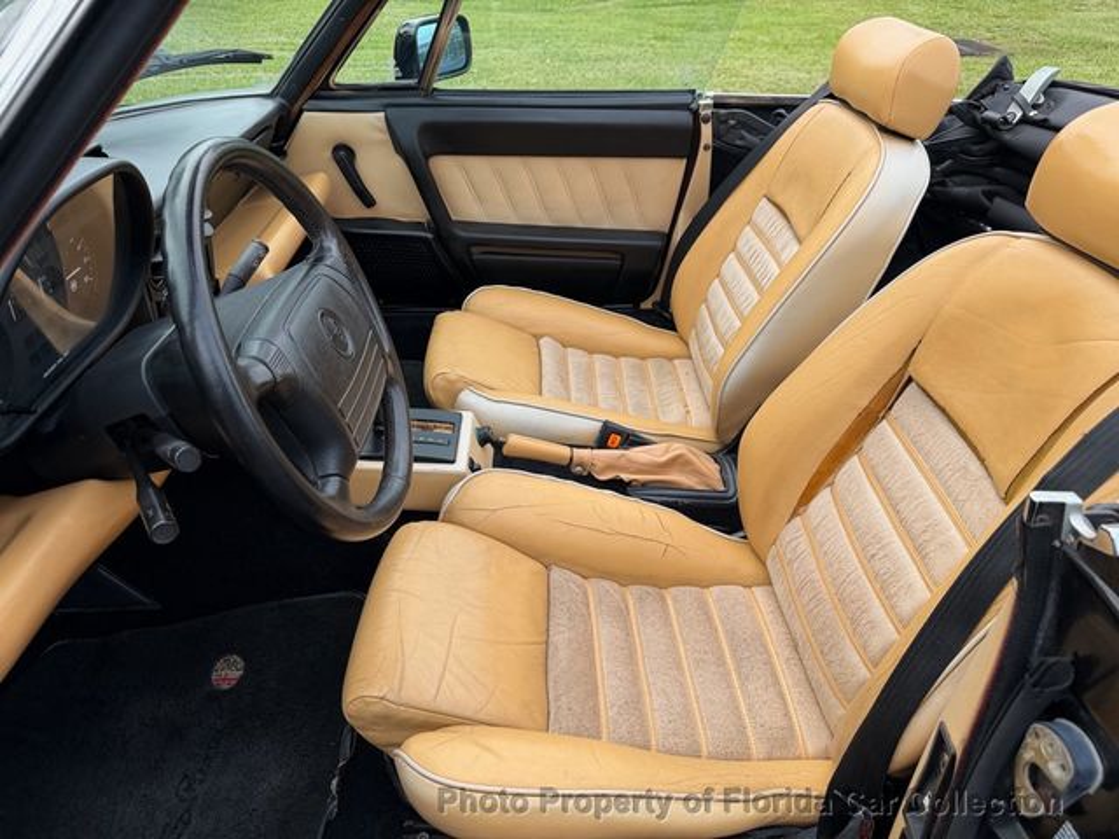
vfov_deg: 56.8
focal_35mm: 24
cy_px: 420
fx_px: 776
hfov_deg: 71.6
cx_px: 560
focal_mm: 6.76
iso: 80
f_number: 1.78
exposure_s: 1/888
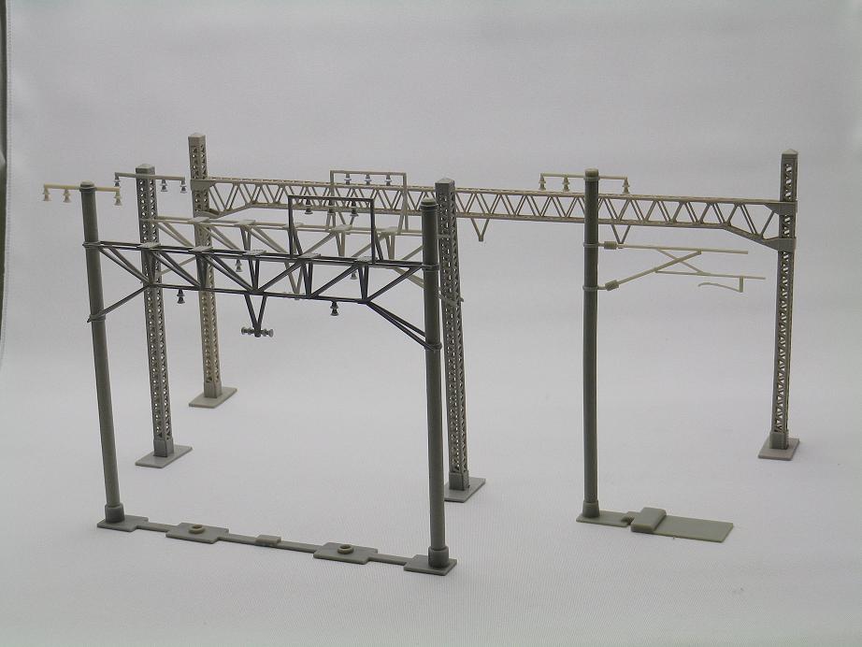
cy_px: 324
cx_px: 431
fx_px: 1768
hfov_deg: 27.4
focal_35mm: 71
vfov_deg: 20.7
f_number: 4.9
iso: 100
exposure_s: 1/20
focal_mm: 12.5
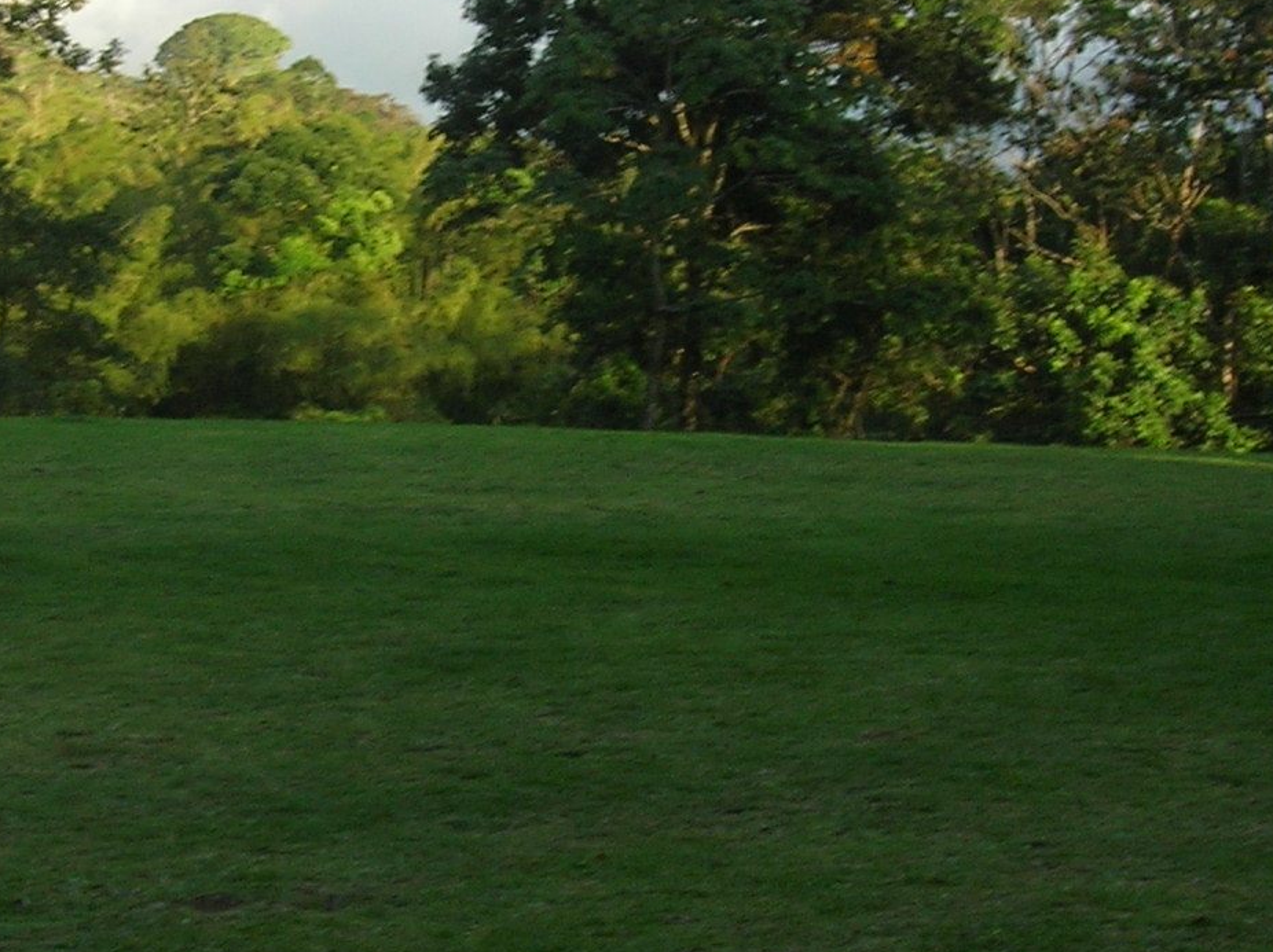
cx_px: 351
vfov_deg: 17.4
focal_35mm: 84
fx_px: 3087
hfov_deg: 23.1
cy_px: 209
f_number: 4.9
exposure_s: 1/66
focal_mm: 5.7
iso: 50
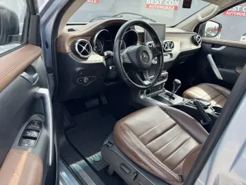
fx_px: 171
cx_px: 123
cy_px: 92
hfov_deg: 71.6
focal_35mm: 24
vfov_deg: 56.8
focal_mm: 6.76
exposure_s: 1/292
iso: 80
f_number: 1.78
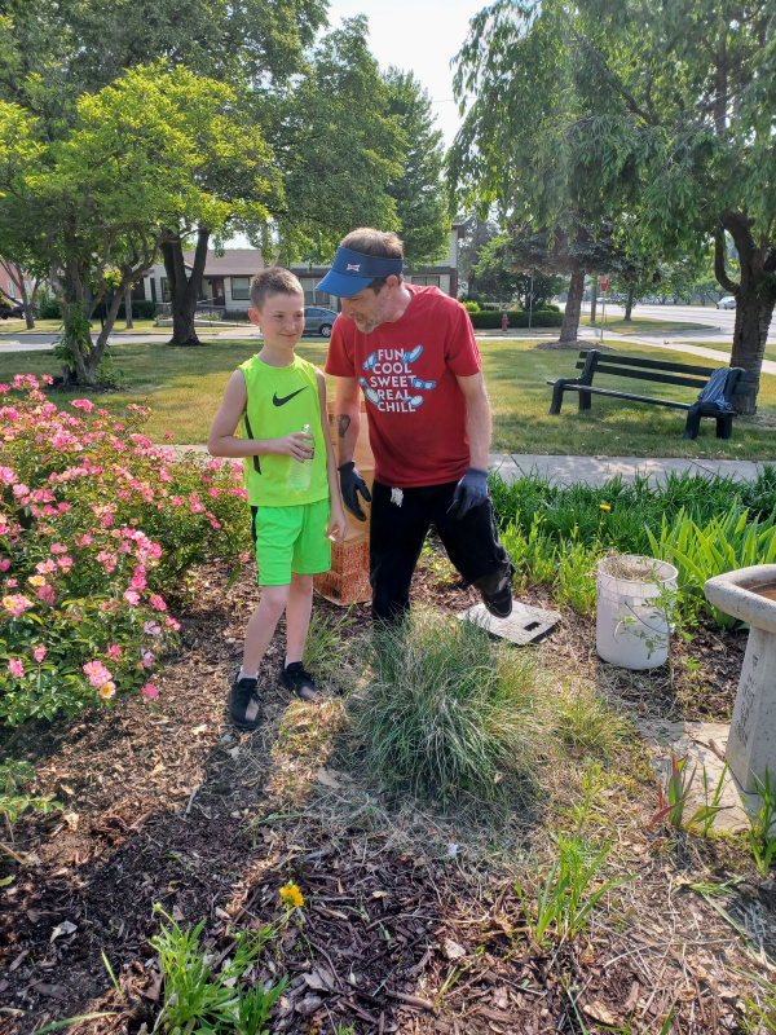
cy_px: 518
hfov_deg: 54.9
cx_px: 388
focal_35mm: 25
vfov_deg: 69.4
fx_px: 747
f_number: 1.8
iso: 32
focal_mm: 4.6
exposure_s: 1/180
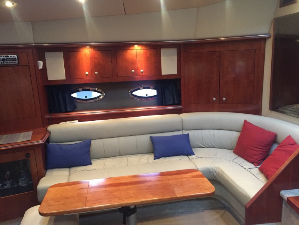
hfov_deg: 61.7
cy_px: 112
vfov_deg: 48.2
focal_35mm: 29
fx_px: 250
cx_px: 150
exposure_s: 1/15
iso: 250
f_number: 2.2
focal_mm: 4.15
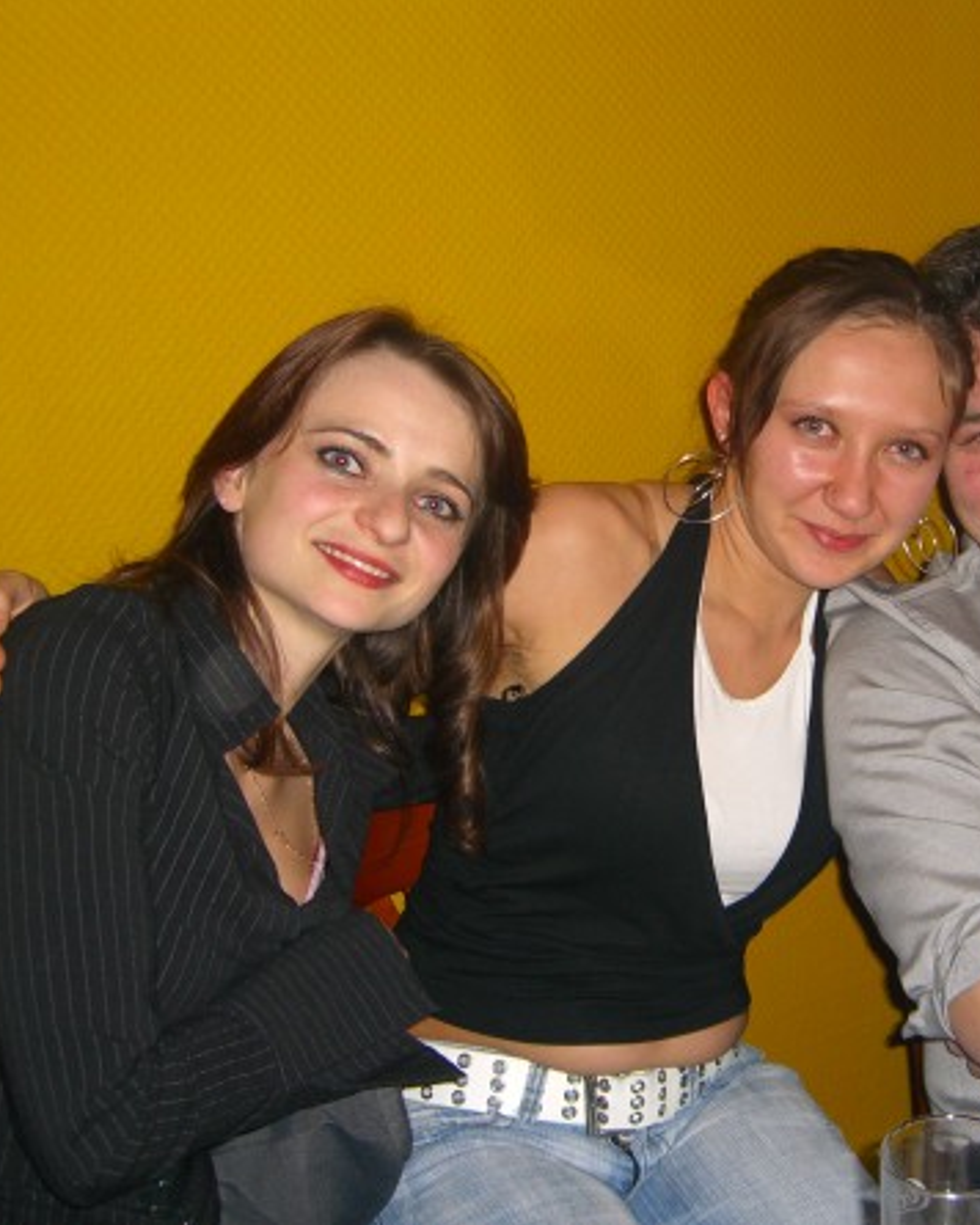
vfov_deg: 37.3
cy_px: 608
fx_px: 1813
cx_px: 696
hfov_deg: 29.9
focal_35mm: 50
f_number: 2.8
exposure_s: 1/60
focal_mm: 7.9
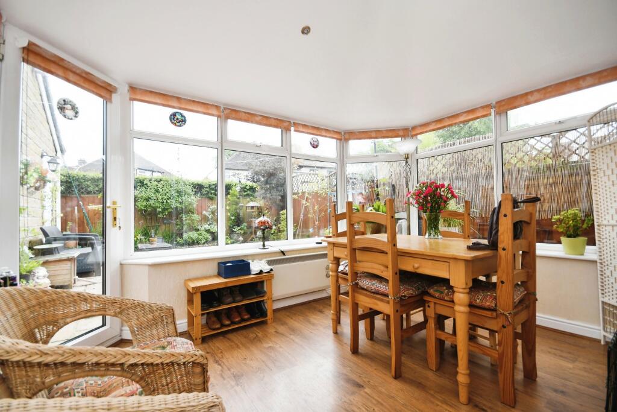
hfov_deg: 100.4
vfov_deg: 77.3
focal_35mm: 15
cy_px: 206
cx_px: 308
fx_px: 257
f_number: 8
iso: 400
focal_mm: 10
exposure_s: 1/125
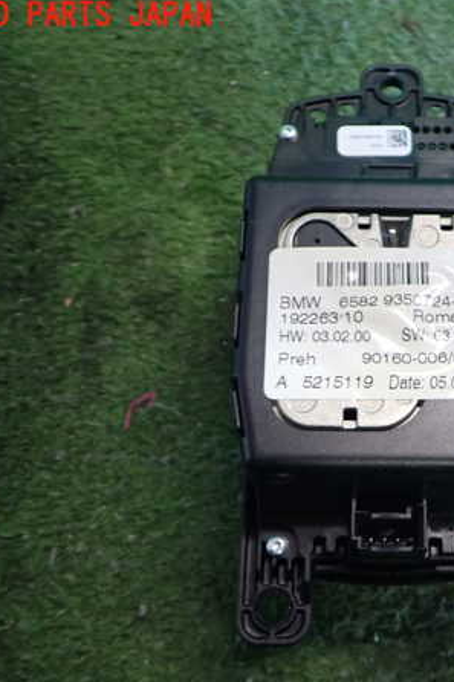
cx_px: 393
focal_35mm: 42
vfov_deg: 46.4
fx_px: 795
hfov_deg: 30.7
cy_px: 341
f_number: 2.3
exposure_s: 1/30
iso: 200
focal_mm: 5.4
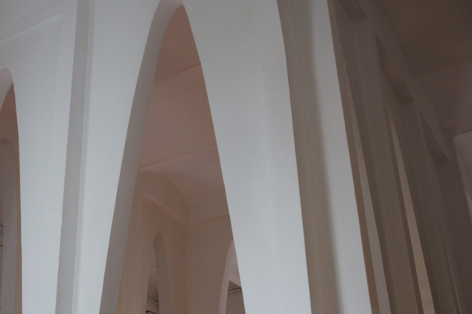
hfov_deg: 37.3
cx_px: 179
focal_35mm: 53
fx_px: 694
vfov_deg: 25.4
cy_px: 189
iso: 800
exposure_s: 1/25
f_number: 4
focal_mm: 28
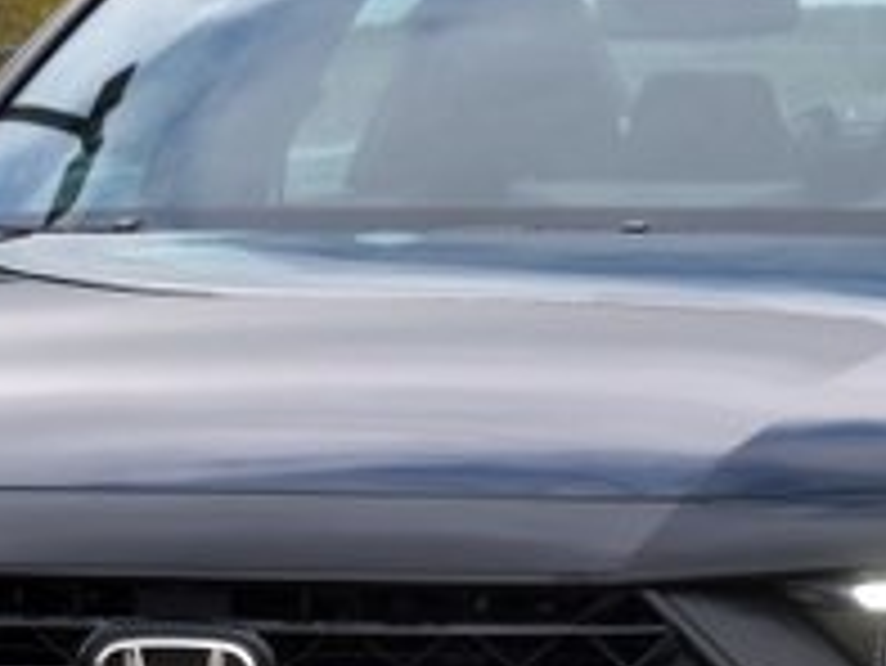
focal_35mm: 234
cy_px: 502
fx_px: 5993
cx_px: 607
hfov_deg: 8.4
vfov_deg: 6.4
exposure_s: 1/250
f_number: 8
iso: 200
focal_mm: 50
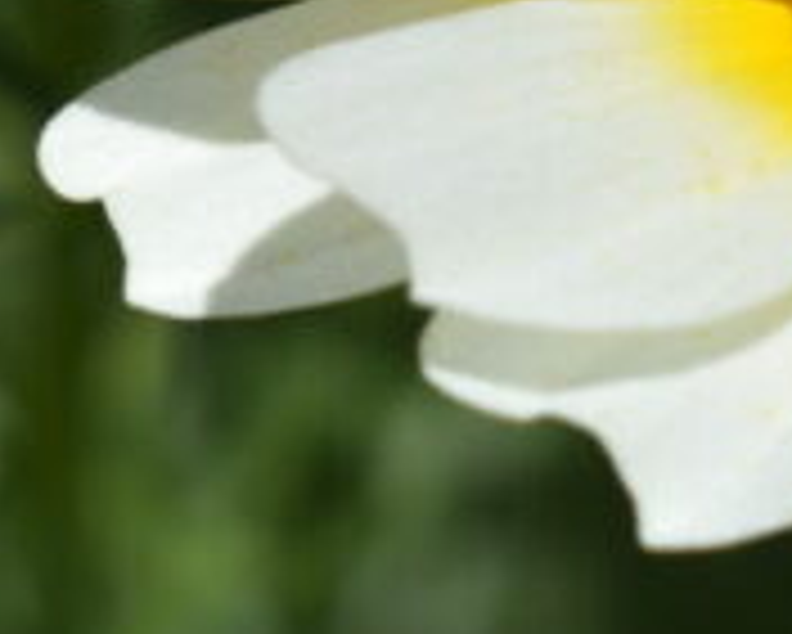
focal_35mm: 451
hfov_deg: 4.3
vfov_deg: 3.4
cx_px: 1215
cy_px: -250
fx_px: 10571
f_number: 10
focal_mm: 55
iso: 100
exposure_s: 1/400
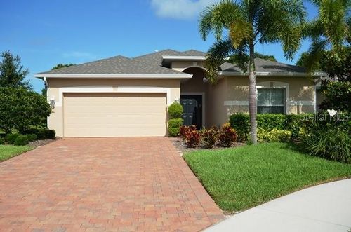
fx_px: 350
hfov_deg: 53.2
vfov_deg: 36.7
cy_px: 116
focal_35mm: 36
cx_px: 176
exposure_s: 1/640
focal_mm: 24
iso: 400
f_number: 13
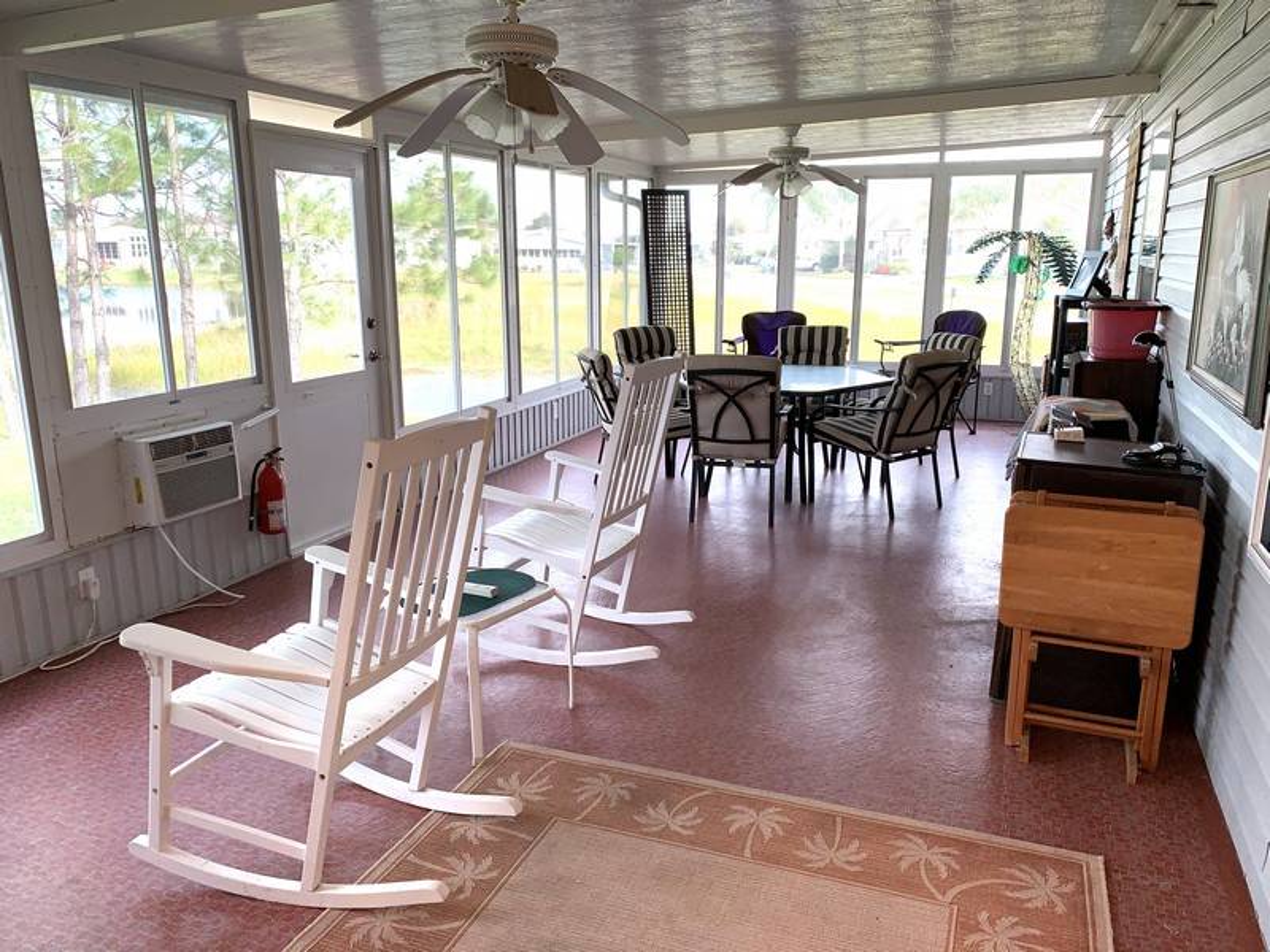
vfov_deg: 53.1
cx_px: 635
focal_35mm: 26
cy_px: 476
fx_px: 954
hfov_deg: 67.3
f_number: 1.8
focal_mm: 4.25
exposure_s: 1/60
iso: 64
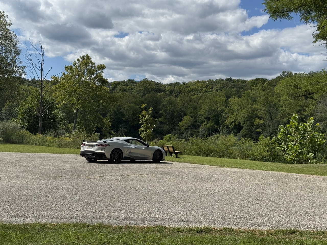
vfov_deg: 30.3
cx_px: 164
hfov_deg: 39.7
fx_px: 453
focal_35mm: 48
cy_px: 122
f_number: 1.78
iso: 64
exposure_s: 1/6410
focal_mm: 6.76
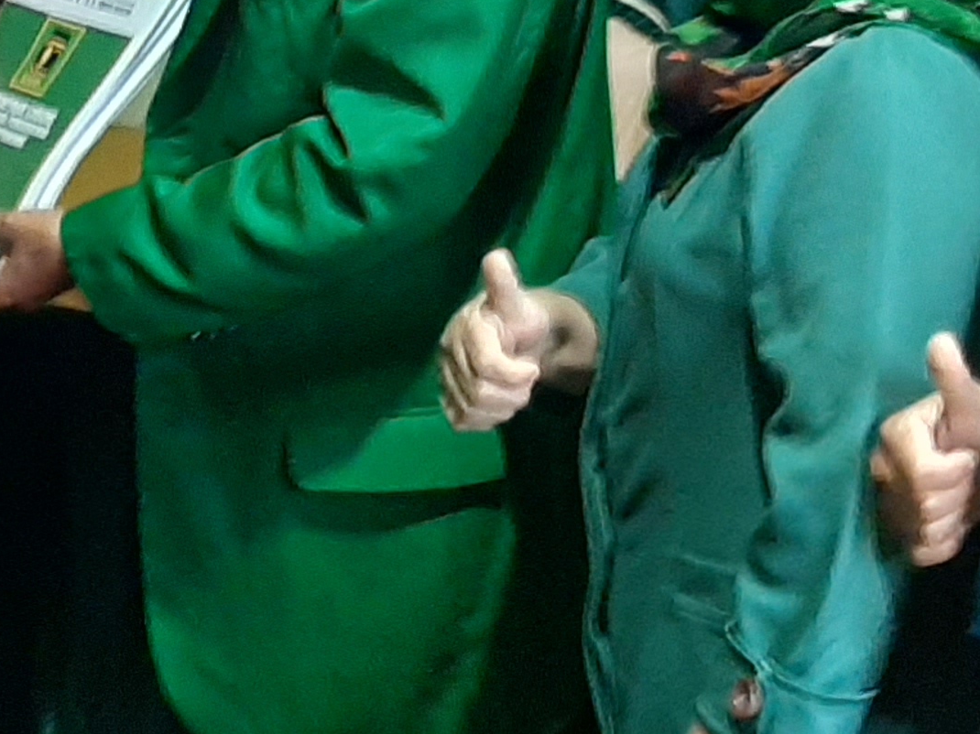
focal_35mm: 98
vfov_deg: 14.0
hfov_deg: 19.8
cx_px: 164
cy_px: -416
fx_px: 2774
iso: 400
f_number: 1.7
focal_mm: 3.93
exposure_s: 1/25
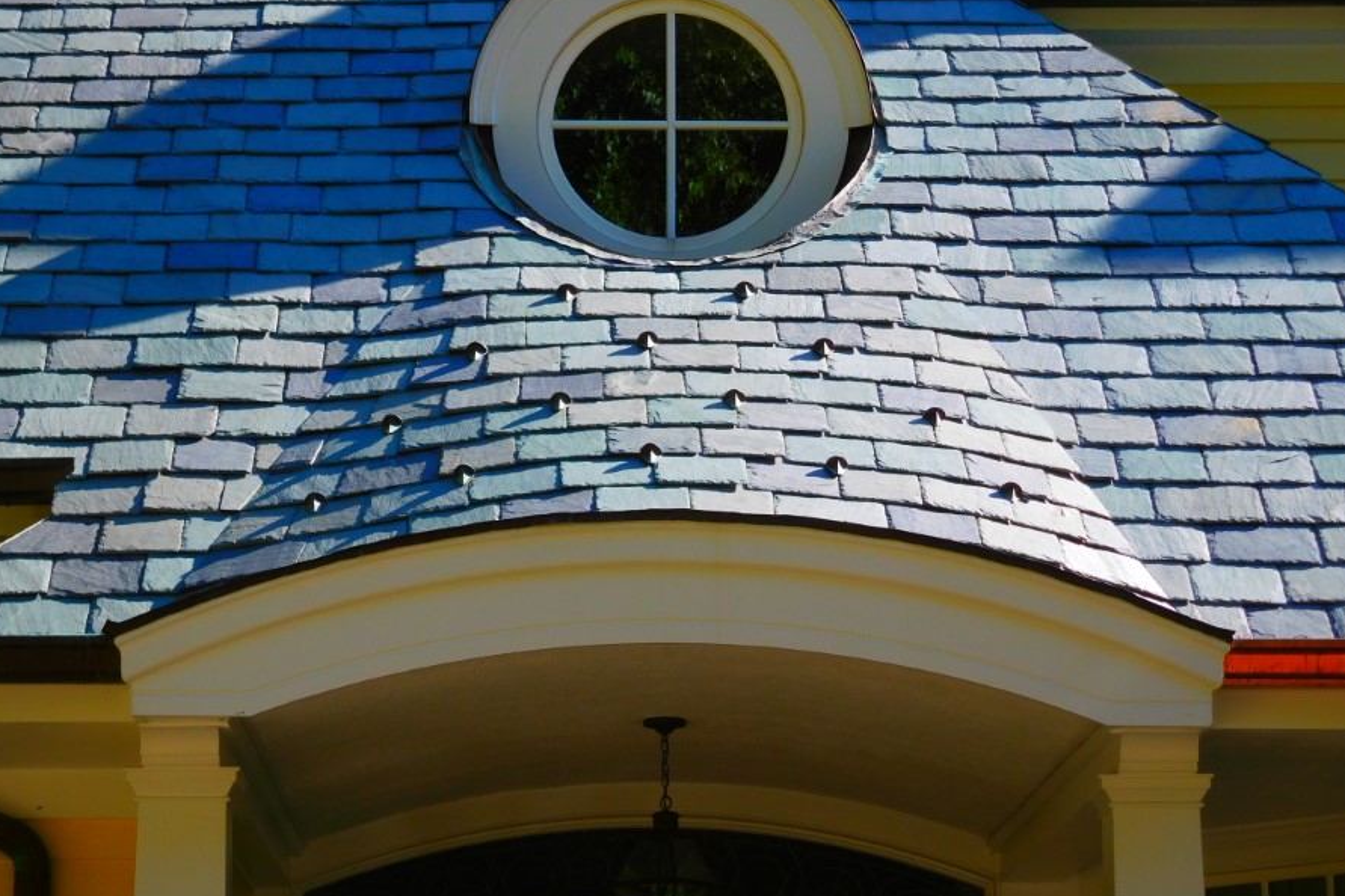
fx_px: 3923
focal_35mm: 105
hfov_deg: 19.5
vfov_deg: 13.0
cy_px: 426
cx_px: 670
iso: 125
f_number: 4.8
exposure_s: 1/320
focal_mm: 17.8
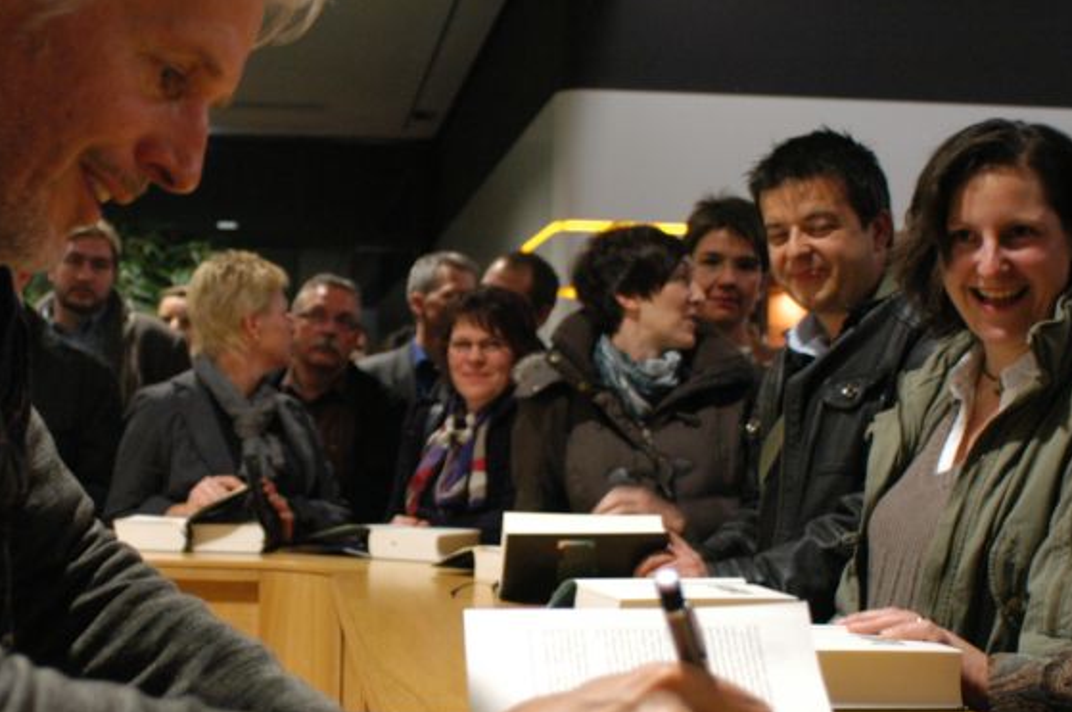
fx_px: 1635
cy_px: 392
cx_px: 263
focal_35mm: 55
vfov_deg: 24.5
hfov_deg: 35.5
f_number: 3.2
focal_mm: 20
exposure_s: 1/25
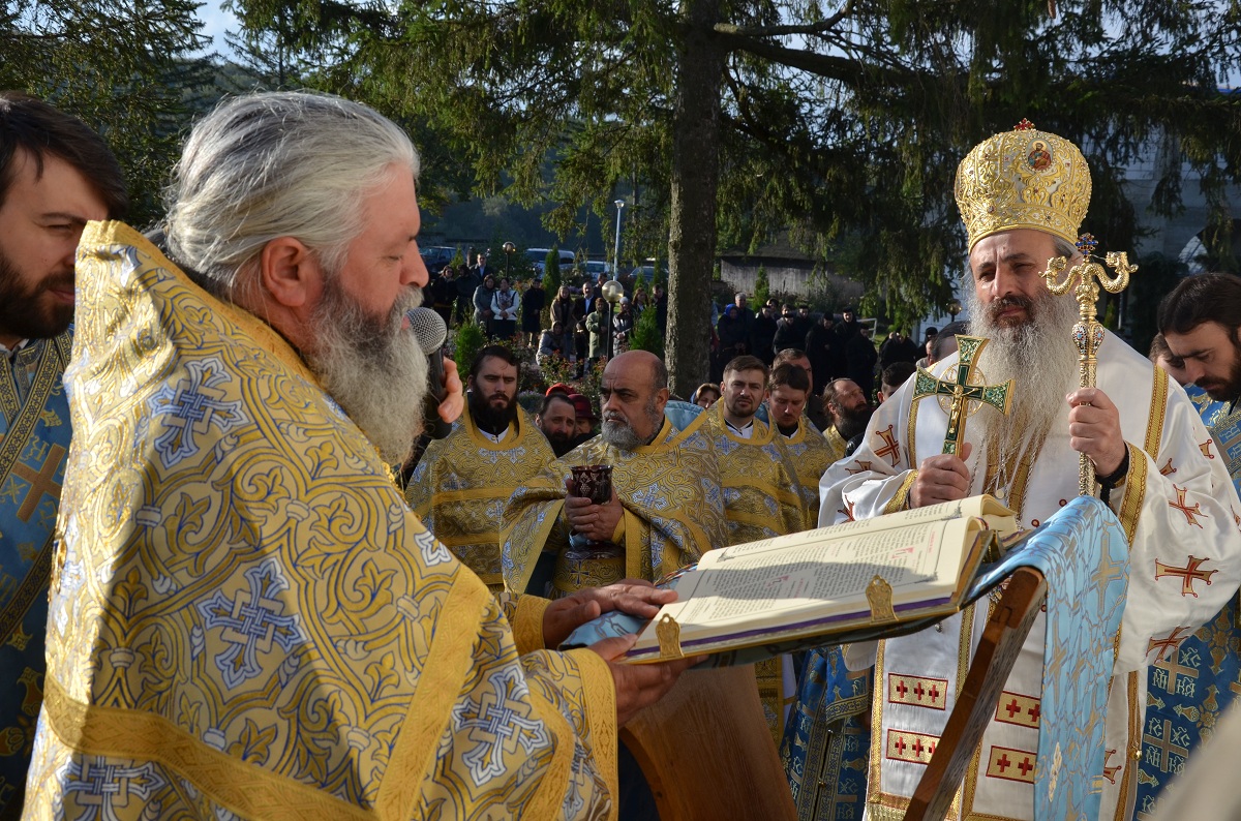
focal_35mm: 48
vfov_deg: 27.9
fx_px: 1651
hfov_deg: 41.2
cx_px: 620
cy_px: 410
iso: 200
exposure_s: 1/500
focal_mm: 32
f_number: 9
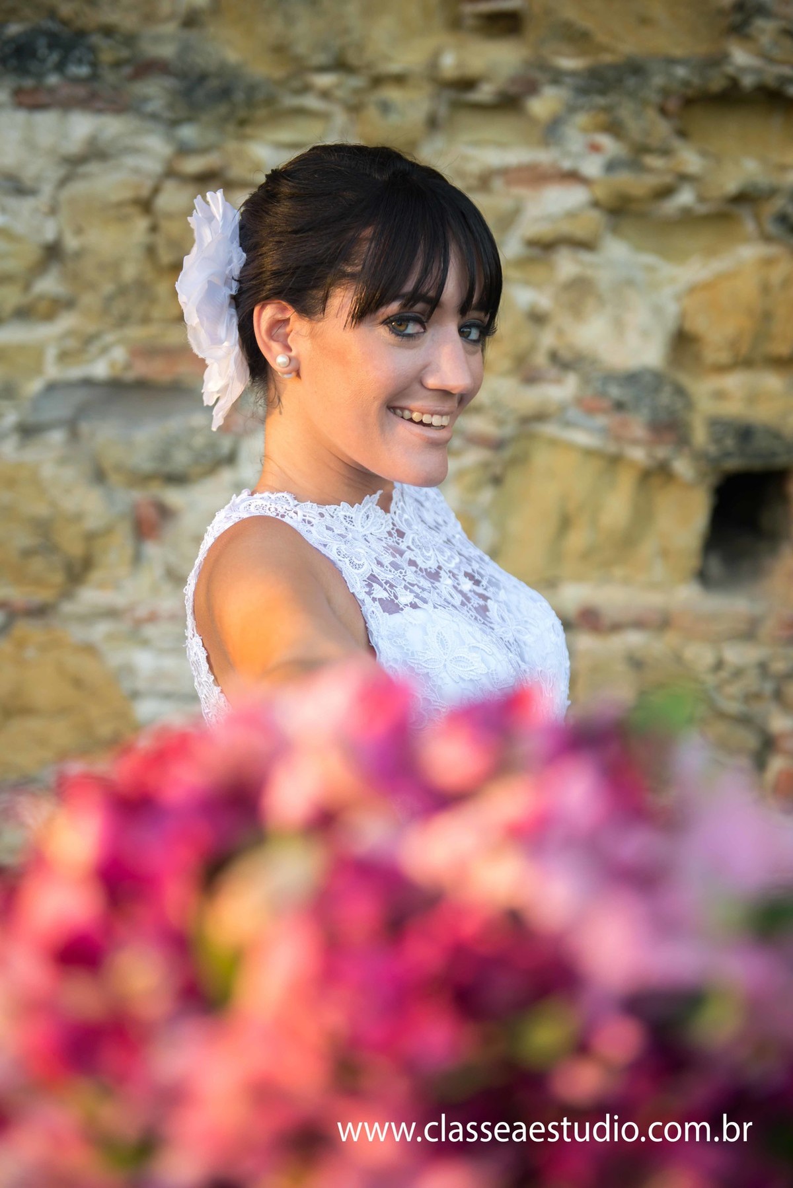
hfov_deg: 26.0
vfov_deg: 38.2
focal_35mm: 52
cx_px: 396
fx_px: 1717
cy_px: 594
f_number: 2.8
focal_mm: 52
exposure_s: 1/200
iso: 200
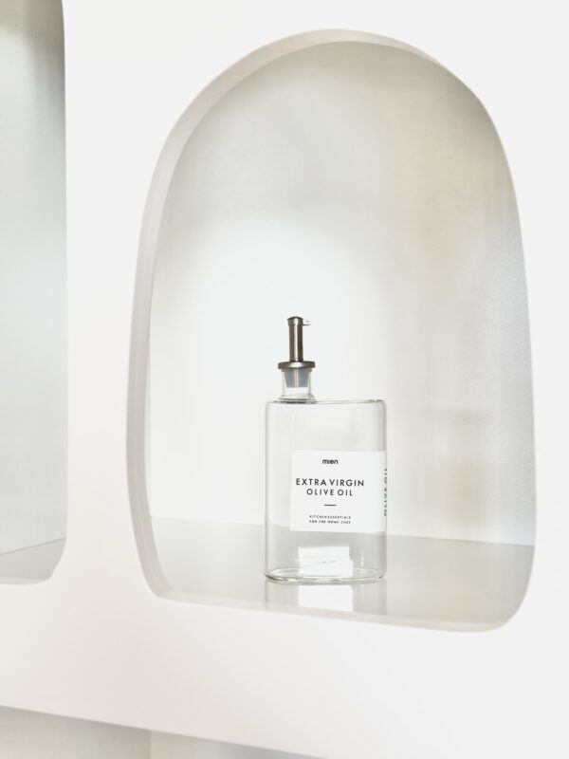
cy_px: 380
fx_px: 1052
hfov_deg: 30.3
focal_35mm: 48
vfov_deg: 39.7
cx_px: 284
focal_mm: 6.76
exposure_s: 1/105
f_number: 1.78
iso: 100
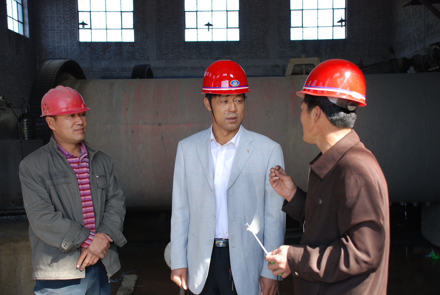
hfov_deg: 42.2
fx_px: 569
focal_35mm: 46
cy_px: 148
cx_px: 220
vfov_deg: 29.1
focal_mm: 31
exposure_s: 1/100
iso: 200
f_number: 5
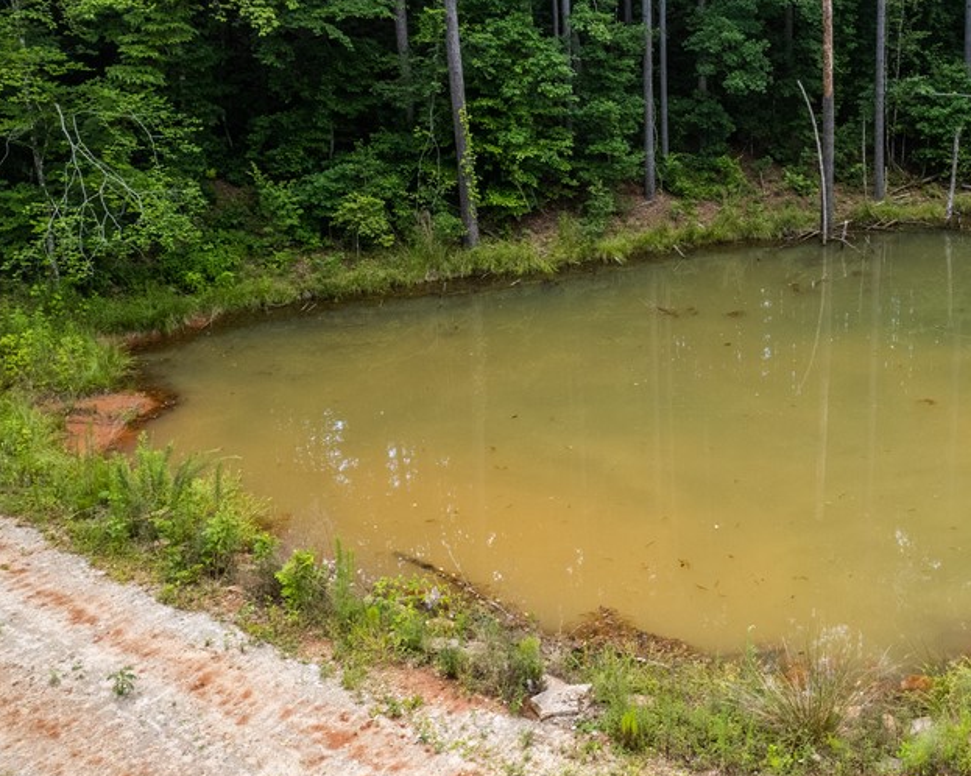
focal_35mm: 36
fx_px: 1034
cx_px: 720
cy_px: 236
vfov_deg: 40.4
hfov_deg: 48.5
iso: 100
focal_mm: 8.38
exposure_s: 1/1000
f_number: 2.8
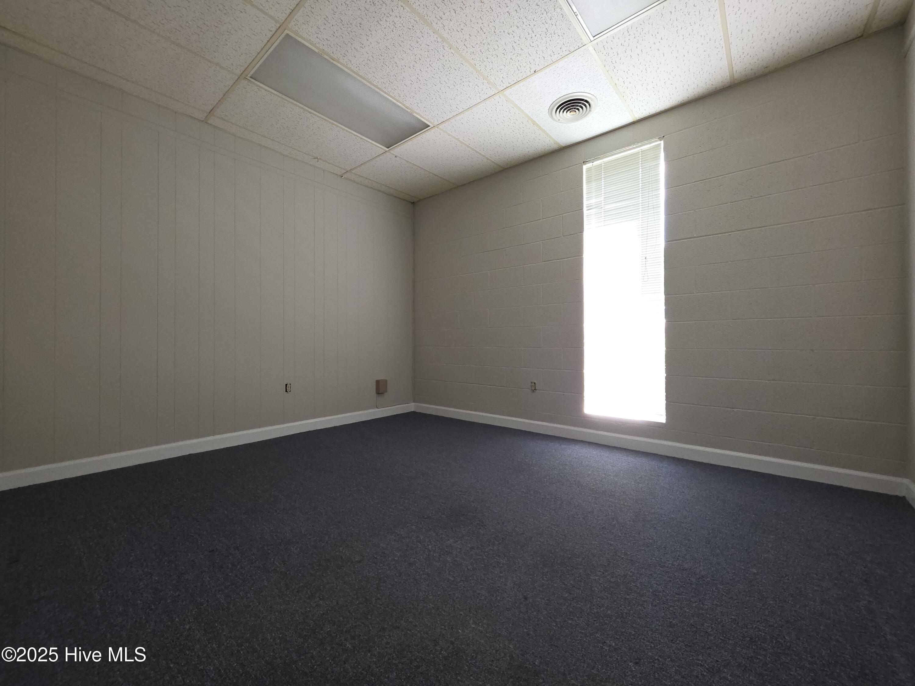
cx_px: 458
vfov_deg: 89.9
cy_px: 343
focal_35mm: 13
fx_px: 344
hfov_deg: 106.2
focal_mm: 2.2
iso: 160
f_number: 1.9
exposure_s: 1/60
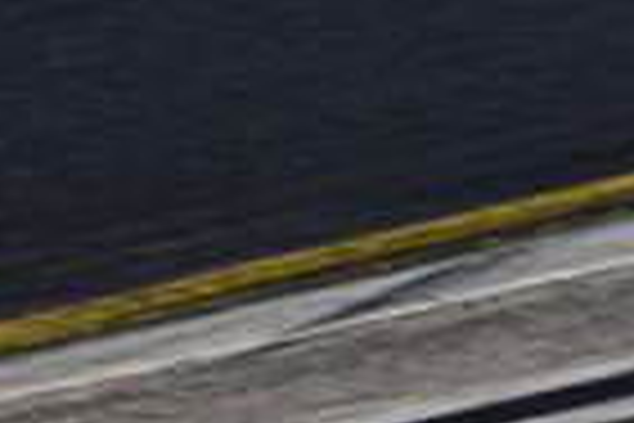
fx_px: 30077
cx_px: -1012
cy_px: -279
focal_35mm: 1708
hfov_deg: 1.2
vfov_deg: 0.8
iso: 400
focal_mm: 200
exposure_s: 1/640
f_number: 13
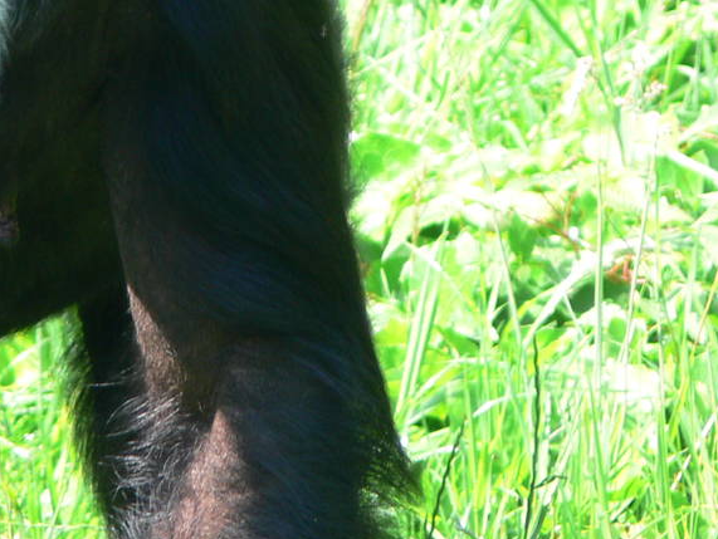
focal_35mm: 1176
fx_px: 24408
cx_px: 58
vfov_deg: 1.3
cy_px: 70
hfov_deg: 1.7
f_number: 4
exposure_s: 1/100
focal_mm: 88.8
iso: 80
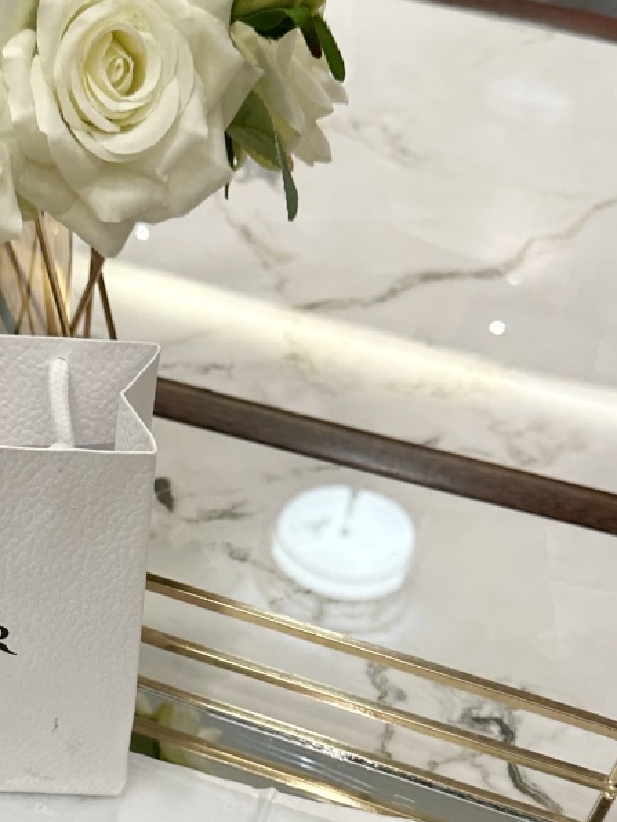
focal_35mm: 58
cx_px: 160
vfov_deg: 32.1
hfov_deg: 25.0
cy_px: 683
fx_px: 1378
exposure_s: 1/100
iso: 100
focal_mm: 6.86
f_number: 1.78
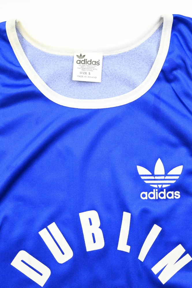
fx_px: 192
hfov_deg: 53.1
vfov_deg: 73.8
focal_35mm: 24
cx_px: 96
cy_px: 144
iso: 200
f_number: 4.8
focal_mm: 24
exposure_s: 1/125
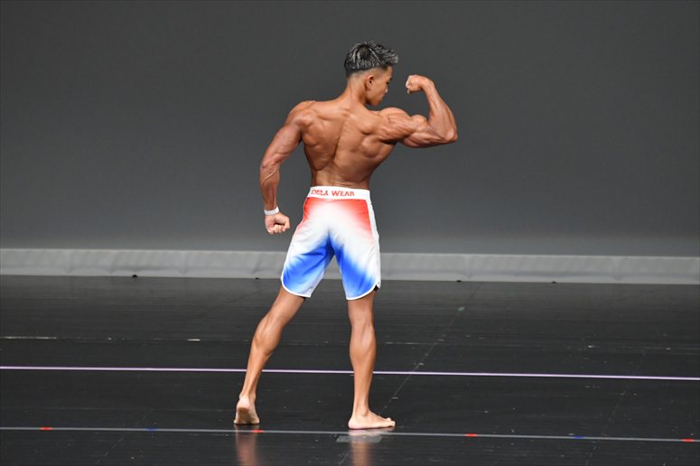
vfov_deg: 4.0
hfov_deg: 6.0
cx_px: 350
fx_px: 6705
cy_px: 233
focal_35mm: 345
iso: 4000
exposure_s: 1/400
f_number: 5.6
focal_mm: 230
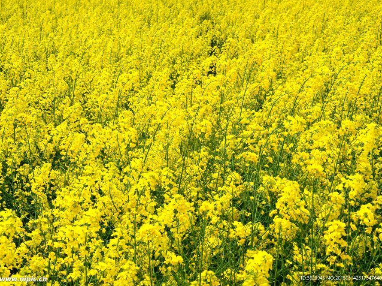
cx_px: 176
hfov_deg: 26.1
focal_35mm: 75
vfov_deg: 19.7
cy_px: 141
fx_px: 822
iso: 800
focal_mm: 45
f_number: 13
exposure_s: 1/1000
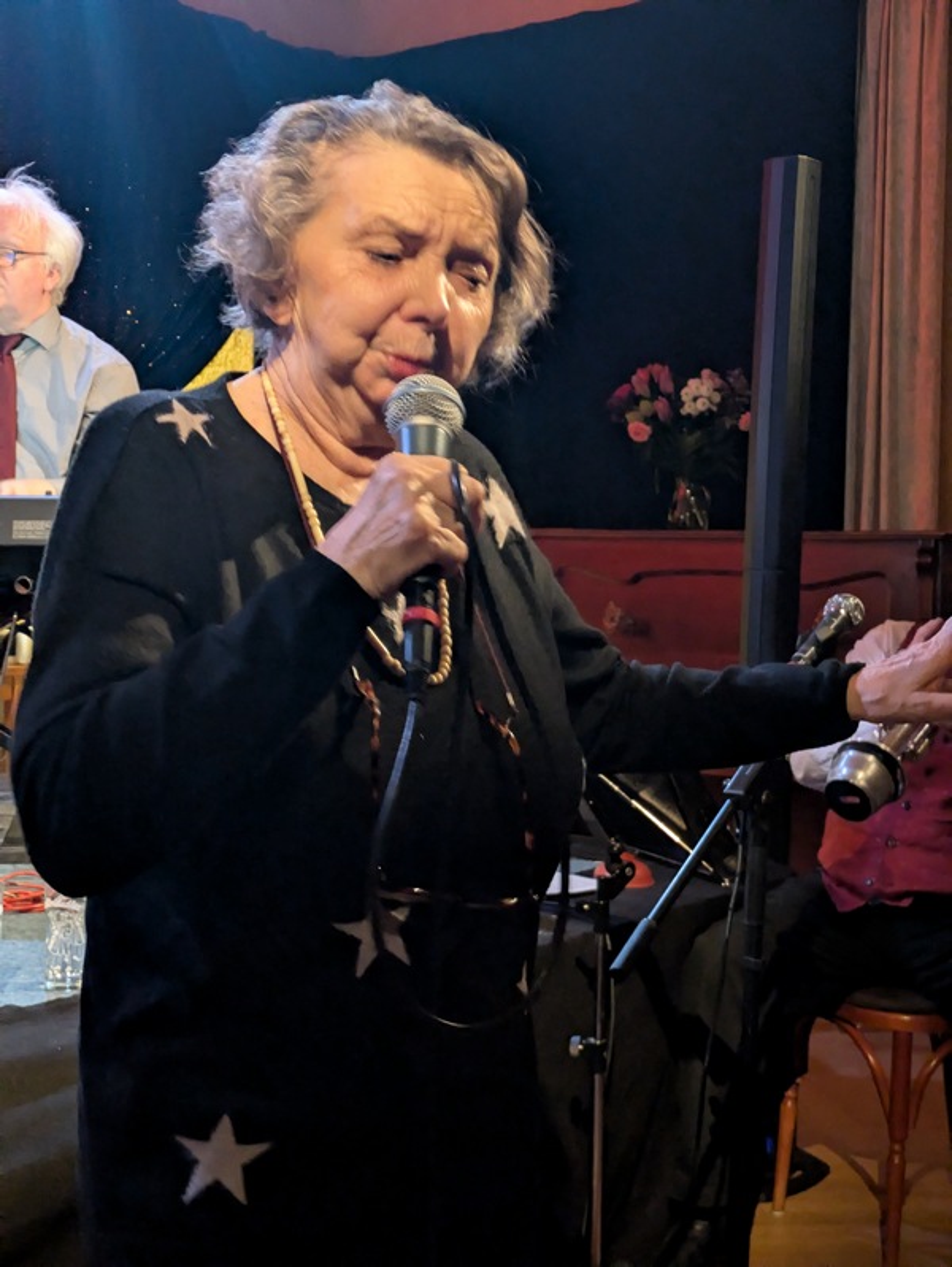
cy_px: 634
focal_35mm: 51
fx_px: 1869
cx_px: 476
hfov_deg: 28.6
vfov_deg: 37.5
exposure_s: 1/25
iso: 484
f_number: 1.89
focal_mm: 5.43
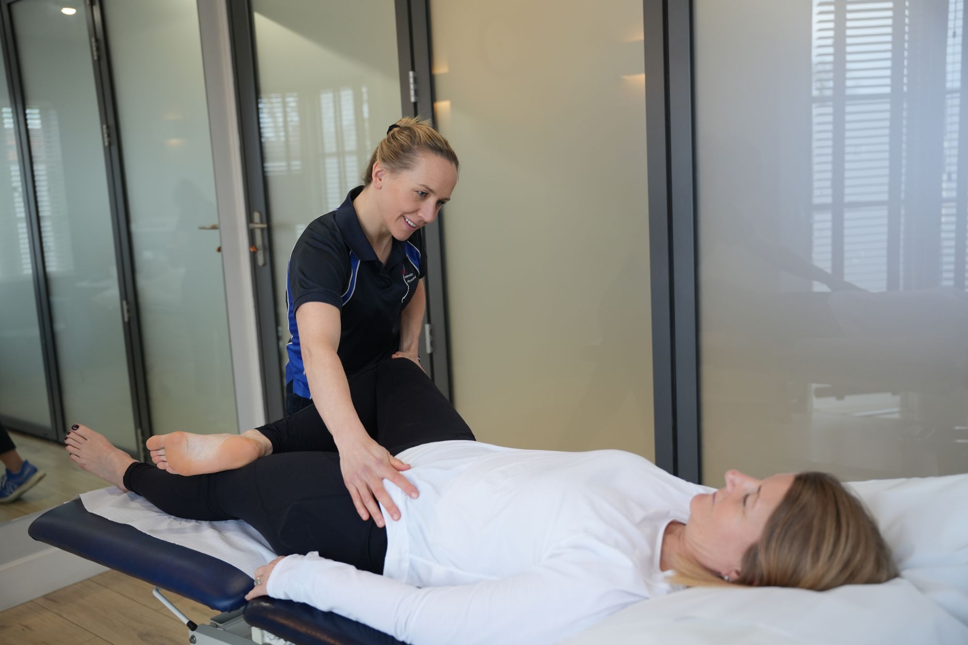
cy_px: 322
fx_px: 895
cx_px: 484
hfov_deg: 56.8
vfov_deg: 39.6
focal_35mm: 33
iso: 1000
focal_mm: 33.3
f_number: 2.8
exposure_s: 1/200
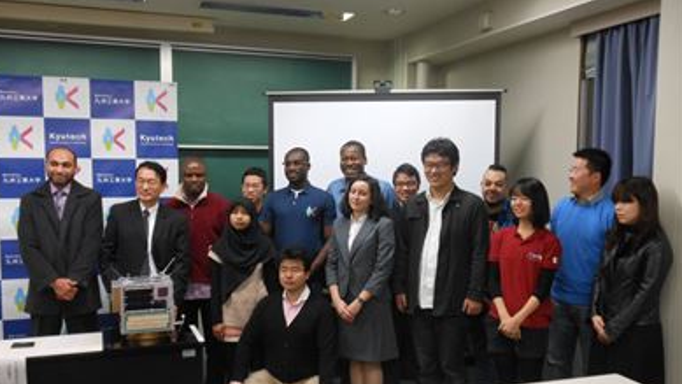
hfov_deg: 54.0
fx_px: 669
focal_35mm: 37
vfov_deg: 32.0
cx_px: 338
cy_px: 203
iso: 320
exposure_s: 1/30
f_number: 3.5
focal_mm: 6
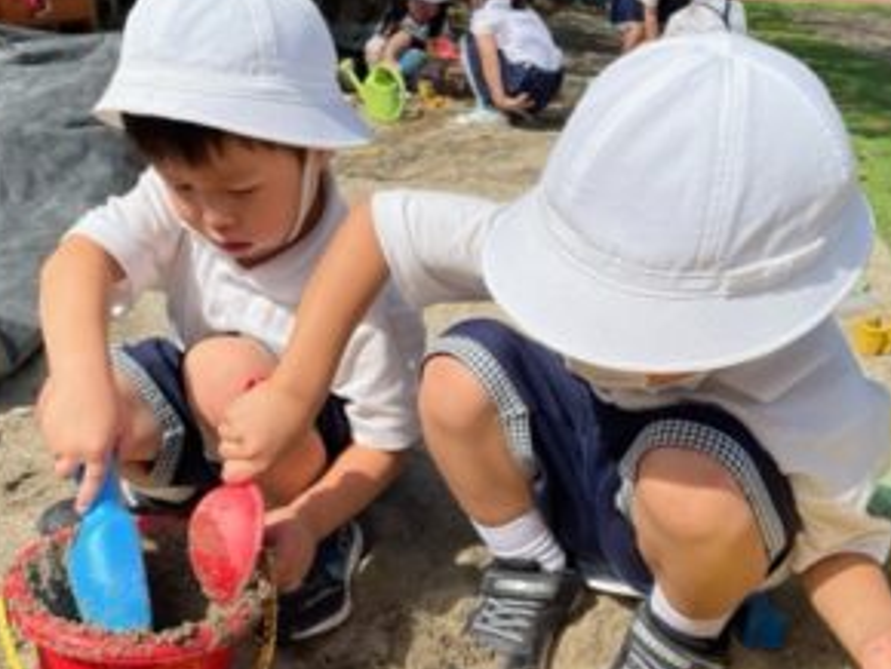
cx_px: 449
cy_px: 414
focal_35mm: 43
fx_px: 1108
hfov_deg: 43.8
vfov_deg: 33.5
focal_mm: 4.2
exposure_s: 1/6135
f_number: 1.6
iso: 32
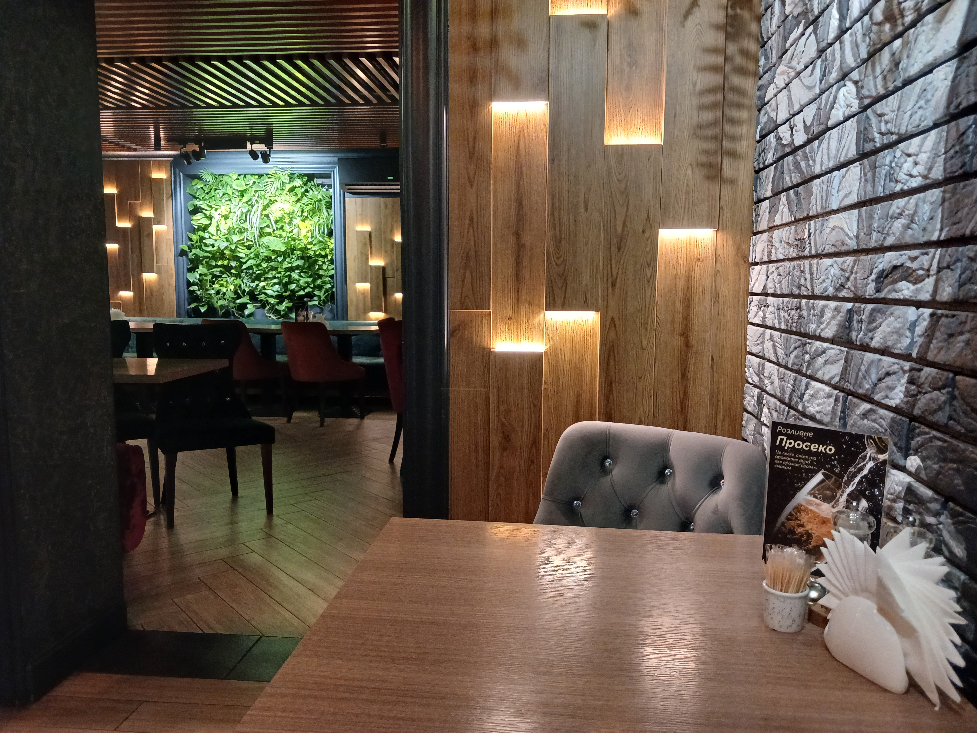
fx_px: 762
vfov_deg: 51.4
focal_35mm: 27
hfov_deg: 65.3
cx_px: 488
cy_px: 366
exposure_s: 1/25
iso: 320
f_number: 1.8
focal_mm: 4
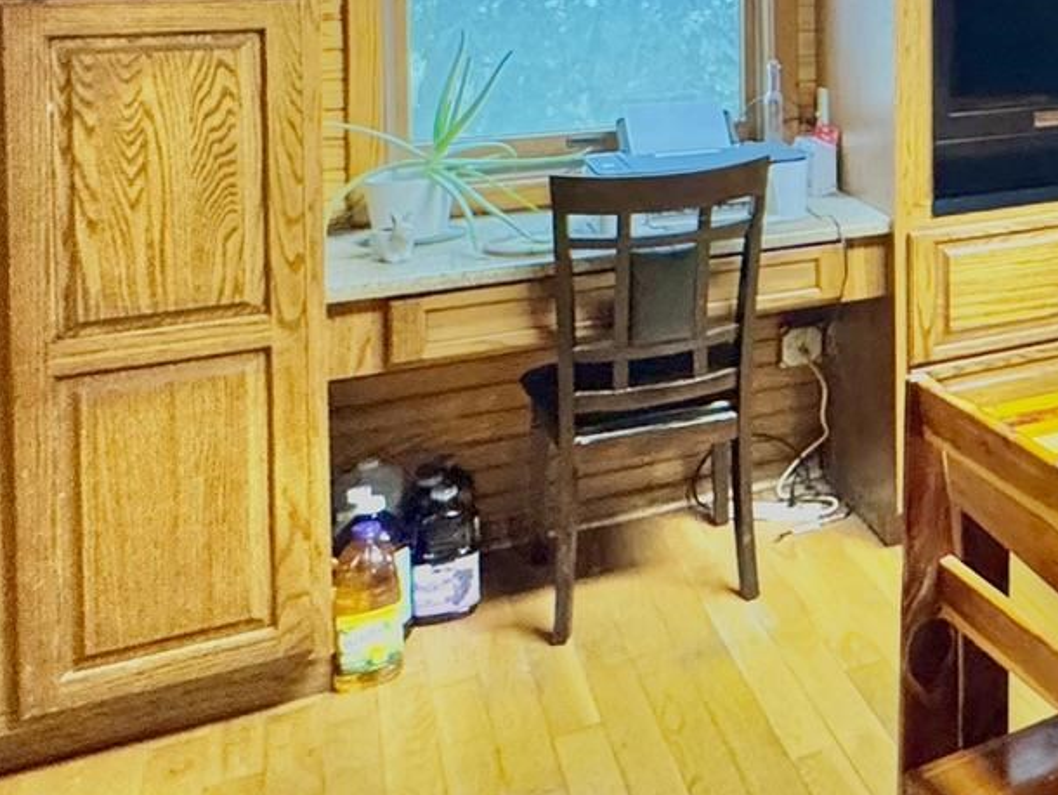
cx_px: 1322
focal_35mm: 47
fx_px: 1437
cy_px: -35
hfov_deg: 32.2
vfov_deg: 28.6
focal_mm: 2.22
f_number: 2.2
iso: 640
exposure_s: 1/60
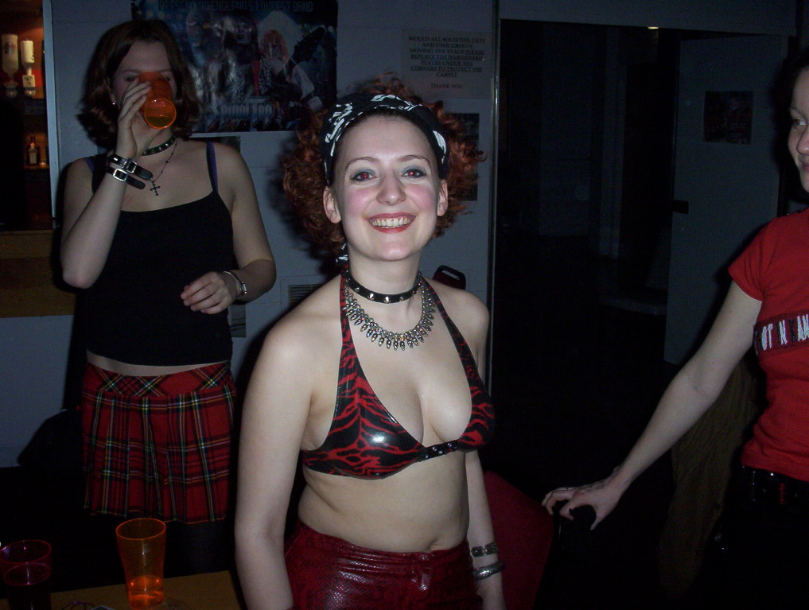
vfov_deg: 36.9
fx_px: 913
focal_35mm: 39
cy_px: 305
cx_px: 404
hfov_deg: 47.8
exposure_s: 1/30
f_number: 4.5
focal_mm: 6
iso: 140
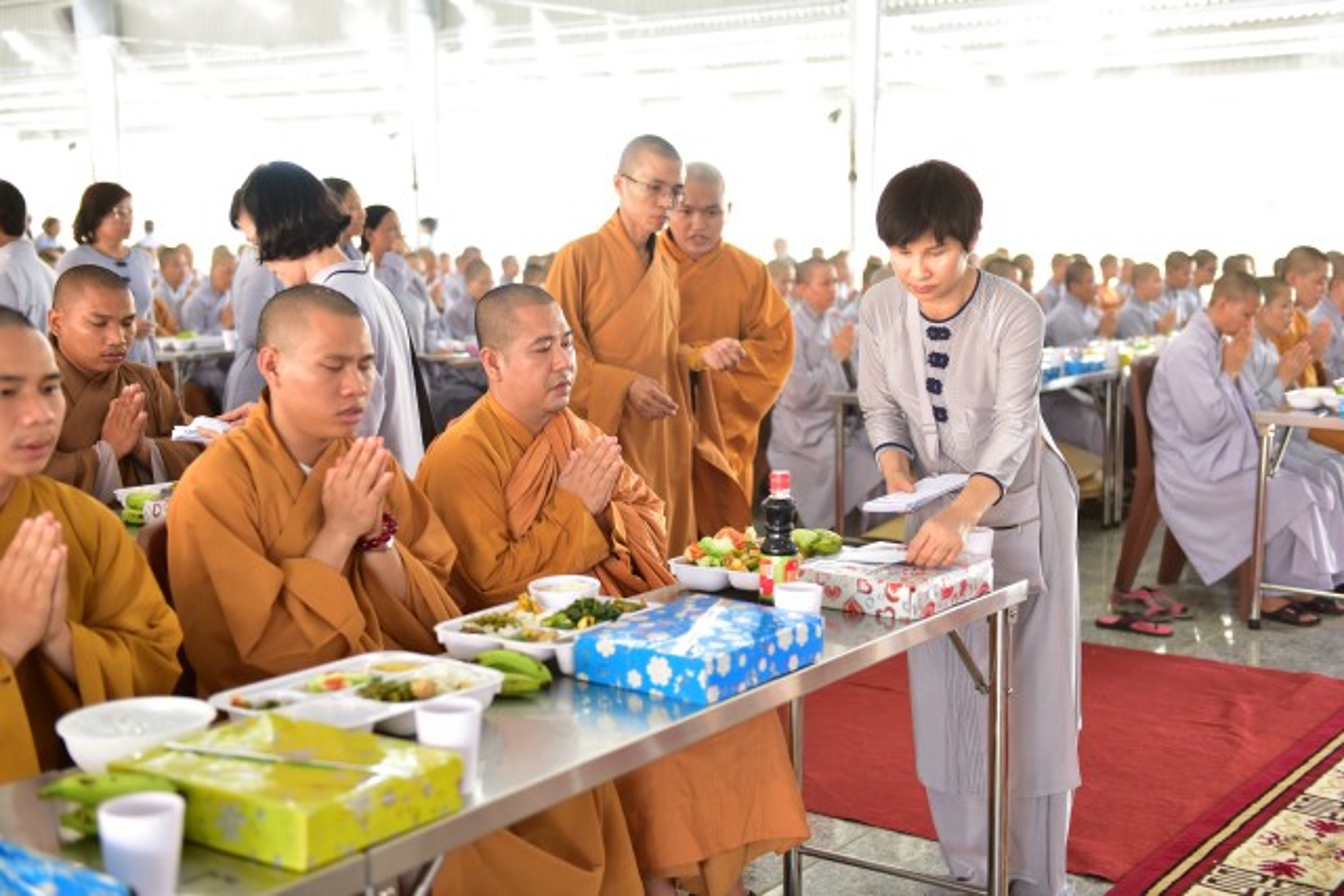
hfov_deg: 41.1
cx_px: 672
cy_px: 448
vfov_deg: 28.1
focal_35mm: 48
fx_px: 1792
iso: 1000
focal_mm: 48
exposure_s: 1/125
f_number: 2.8
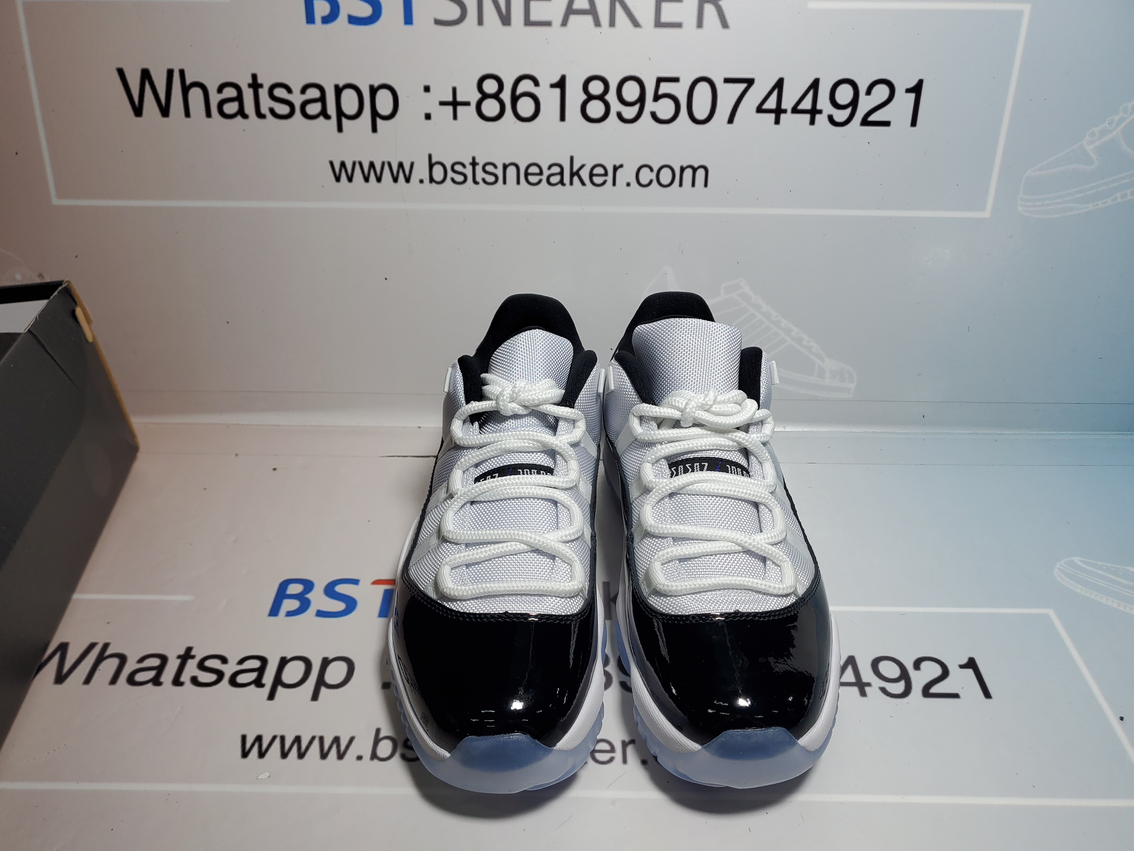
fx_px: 884
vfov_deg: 51.3
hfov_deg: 65.3
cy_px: 435
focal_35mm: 27
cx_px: 547
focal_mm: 4.3
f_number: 1.5
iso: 50
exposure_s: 1/641
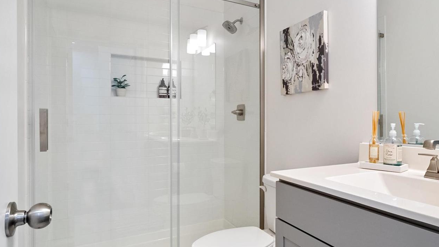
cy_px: 121
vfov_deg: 47.7
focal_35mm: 24
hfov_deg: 75.2
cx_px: 270
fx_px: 279
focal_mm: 9
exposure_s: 1/10
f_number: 8
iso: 400
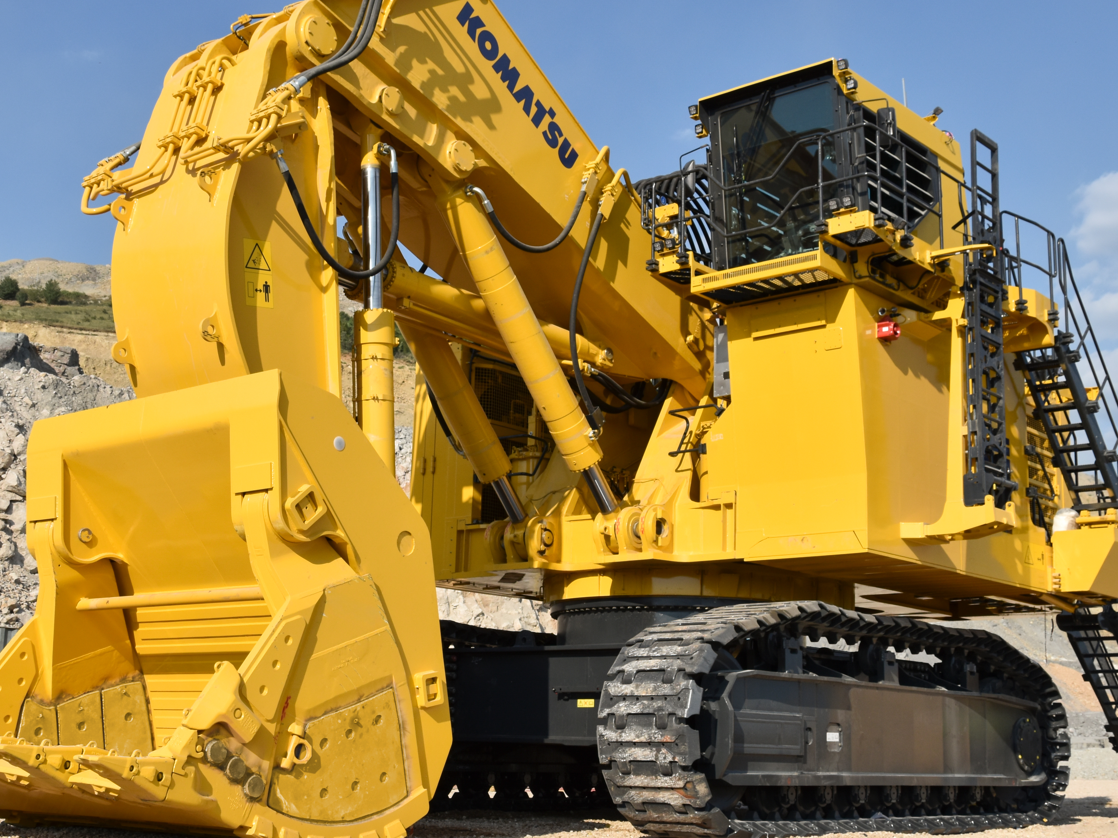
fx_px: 1453
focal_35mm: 45
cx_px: 555
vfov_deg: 32.2
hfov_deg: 42.1
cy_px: 406
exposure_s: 1/640
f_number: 8
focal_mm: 22
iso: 200
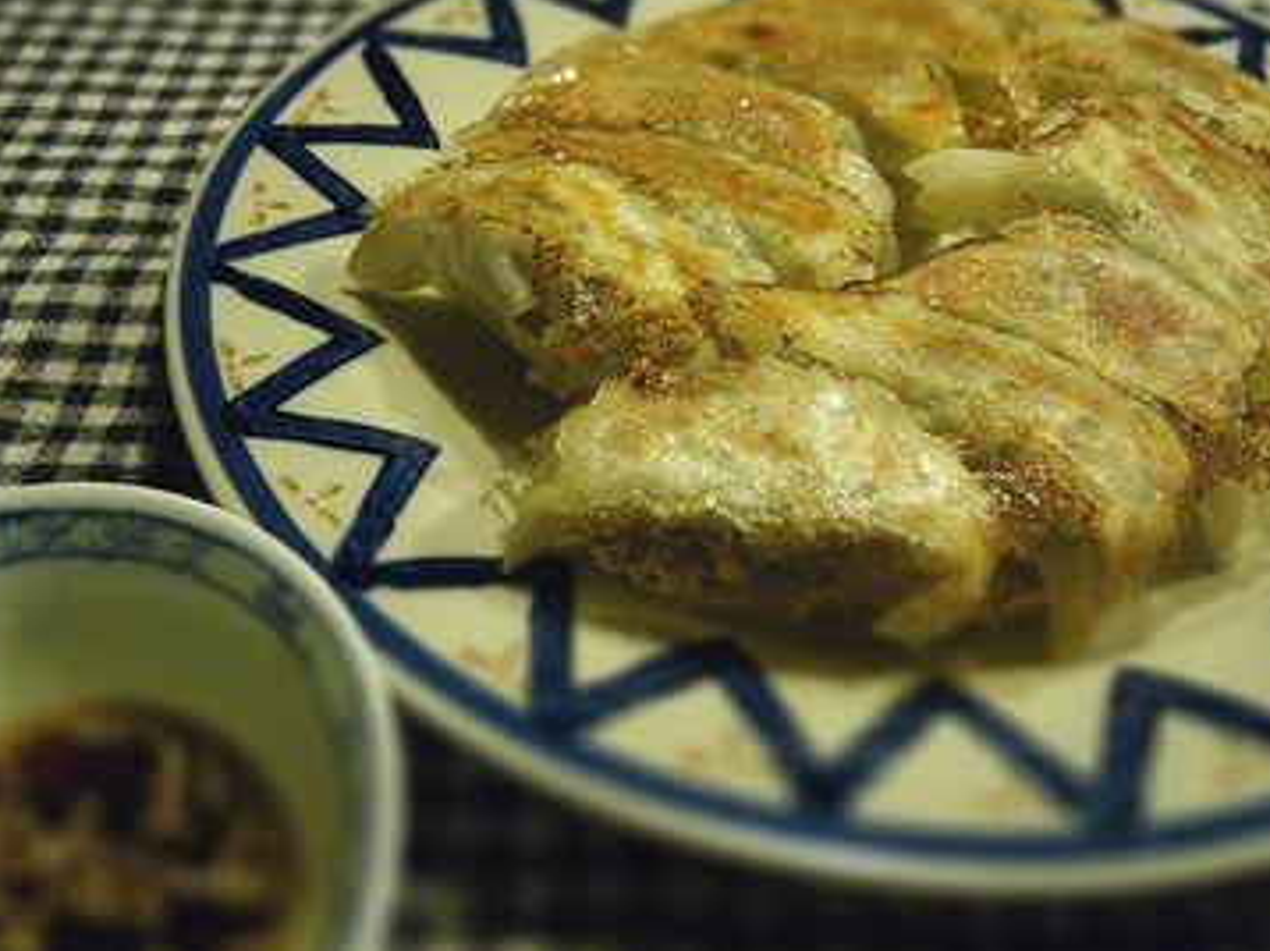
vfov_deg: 37.7
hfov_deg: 49.0
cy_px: 454
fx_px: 1393
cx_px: 674
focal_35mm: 38
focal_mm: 6.1
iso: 800
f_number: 3.8
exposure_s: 1/20
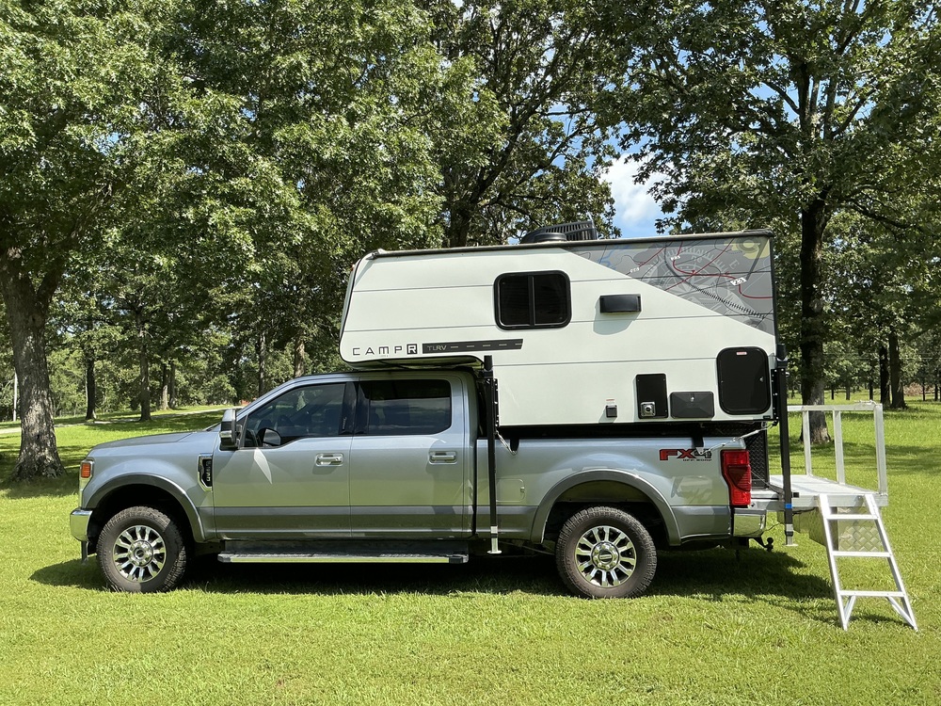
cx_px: 470
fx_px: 761
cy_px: 353
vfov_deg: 49.7
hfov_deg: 63.4
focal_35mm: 28
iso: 25
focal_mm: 3
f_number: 1.8
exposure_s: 1/997
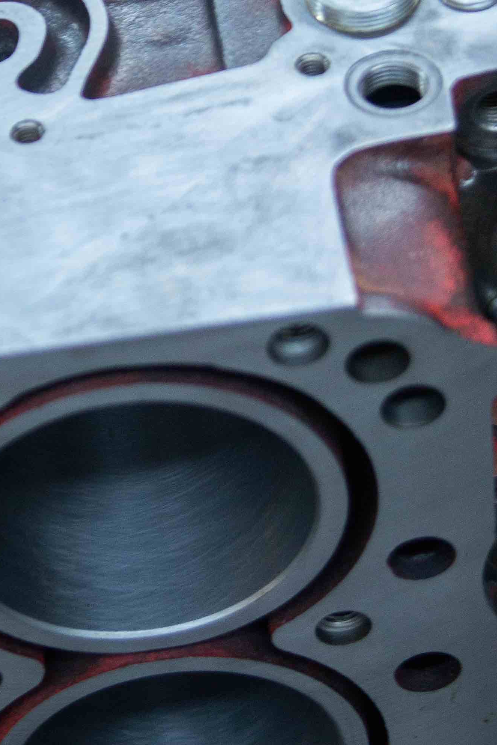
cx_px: 109
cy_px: 77
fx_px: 2589
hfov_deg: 10.9
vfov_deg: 16.2
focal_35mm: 125
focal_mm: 36
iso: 200
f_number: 2.8
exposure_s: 1/50
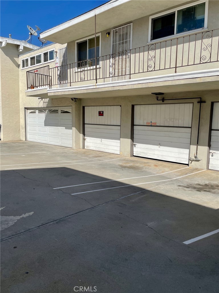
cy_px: 146
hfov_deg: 53.1
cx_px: 110
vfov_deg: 67.3
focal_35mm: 26
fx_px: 219
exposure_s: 1/6135
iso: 32
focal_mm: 4.2
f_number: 1.6
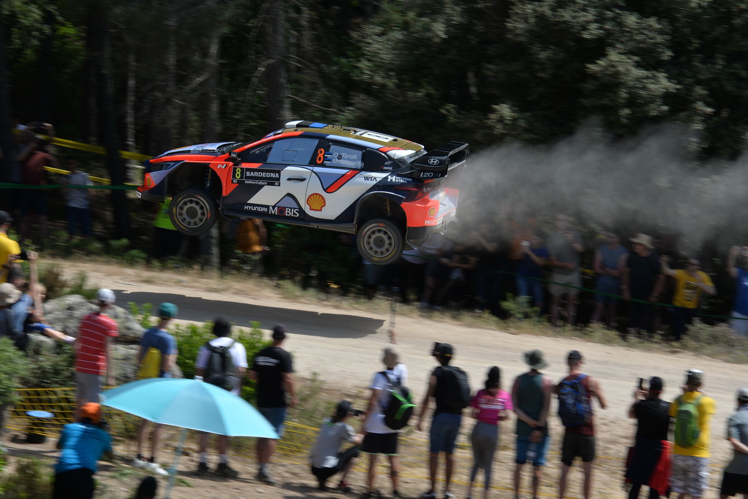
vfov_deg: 6.0
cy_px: 250
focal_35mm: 230
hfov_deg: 8.9
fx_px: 4780
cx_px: 374
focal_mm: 230
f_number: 13
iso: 320
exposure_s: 1/400
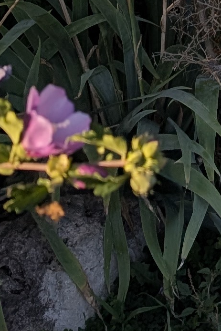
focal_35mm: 147
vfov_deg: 11.7
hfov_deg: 8.4
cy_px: -429
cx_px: 573
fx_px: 1353
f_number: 1.68
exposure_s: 1/623
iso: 22
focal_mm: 6.9
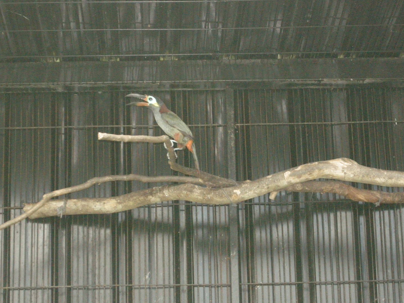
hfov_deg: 14.5
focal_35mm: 136
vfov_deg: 10.9
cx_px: 199
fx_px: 1587
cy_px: 143
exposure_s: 1/120
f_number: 5.3
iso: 800
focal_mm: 26.3
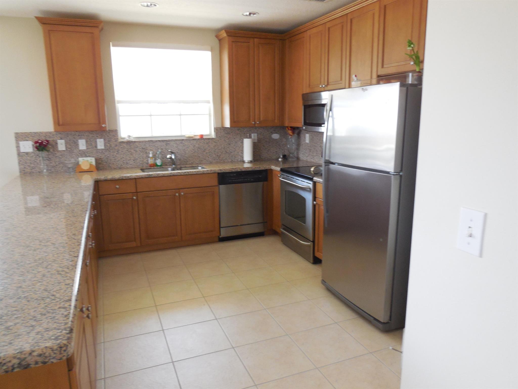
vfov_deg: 54.9
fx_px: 374
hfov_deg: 69.4
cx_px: 259
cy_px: 194
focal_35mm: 25
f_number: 3.1
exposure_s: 1/30
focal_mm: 4.5
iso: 280
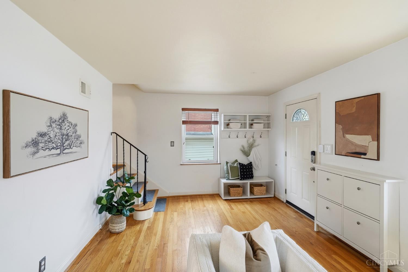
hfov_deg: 96.8
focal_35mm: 16
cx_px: 204
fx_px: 181
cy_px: 136
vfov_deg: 73.7
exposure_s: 1/80
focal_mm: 16
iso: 100
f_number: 5.6
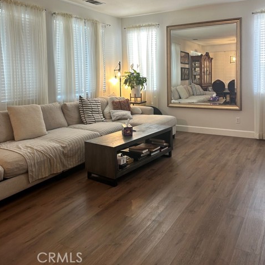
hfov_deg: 52.5
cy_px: 87
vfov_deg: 51.5
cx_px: 132
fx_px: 268
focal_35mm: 31
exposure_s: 1/60
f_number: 1.5
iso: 80
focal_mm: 5.7
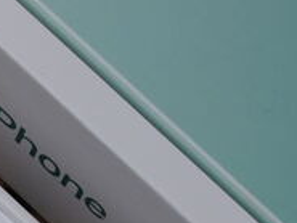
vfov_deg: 5.3
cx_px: -435
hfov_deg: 6.8
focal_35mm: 274
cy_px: 475
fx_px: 2352
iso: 125
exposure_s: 1/250
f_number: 7.1
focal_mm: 55
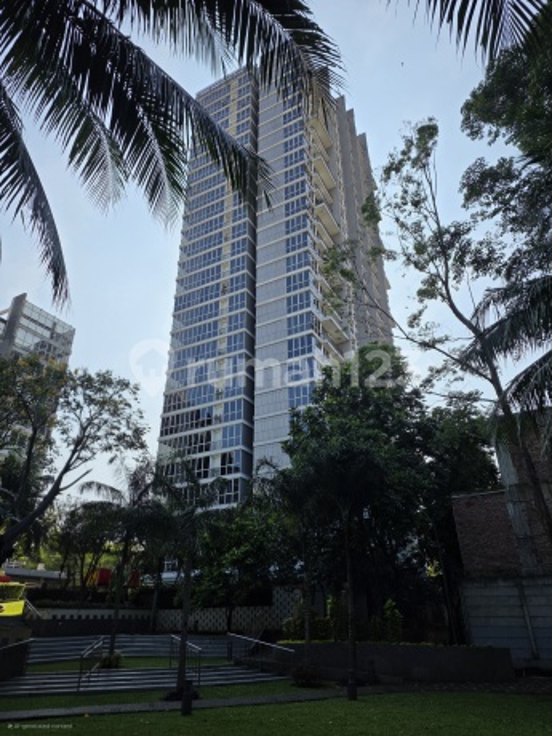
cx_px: 276
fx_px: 489
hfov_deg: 58.9
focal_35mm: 23
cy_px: 368
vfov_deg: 73.9
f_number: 1.7
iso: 80
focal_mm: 6.25
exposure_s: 1/10000
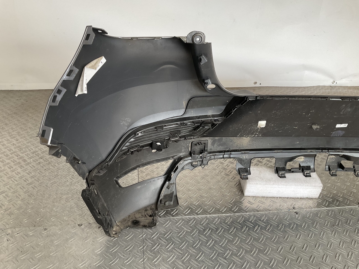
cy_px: 134
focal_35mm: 29
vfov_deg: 48.2
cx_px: 180
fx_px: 301
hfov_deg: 61.7
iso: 50
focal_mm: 3
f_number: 1.8
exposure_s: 1/100
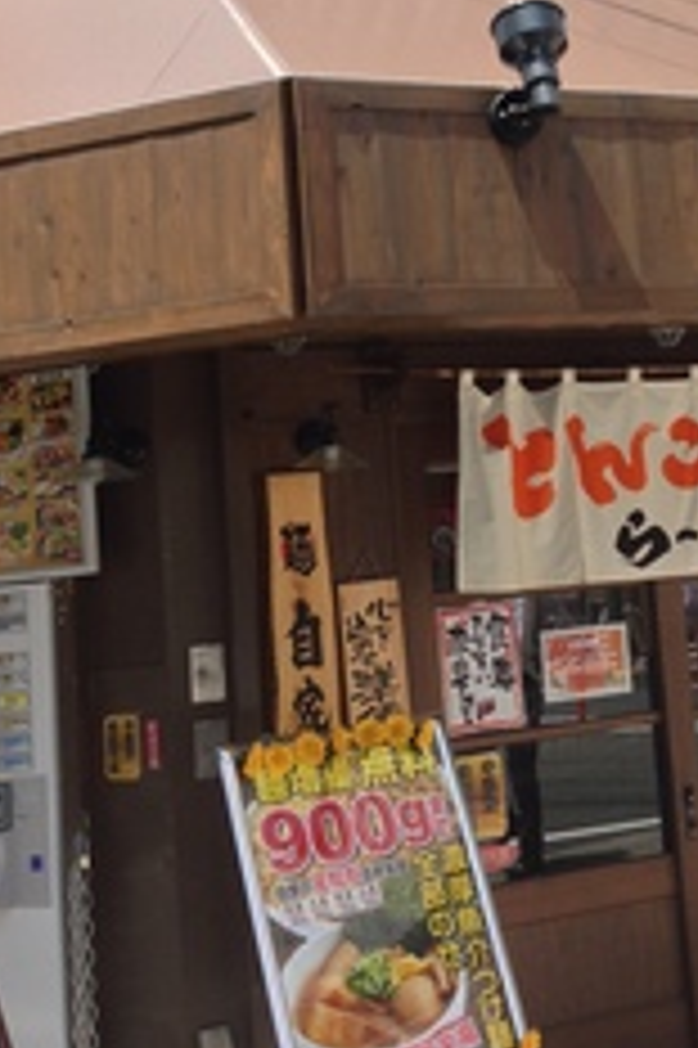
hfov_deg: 22.6
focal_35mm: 59
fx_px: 1718
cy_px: 342
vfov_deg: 33.6
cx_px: 576
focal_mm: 4.12
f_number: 2.4
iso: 50
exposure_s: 1/521
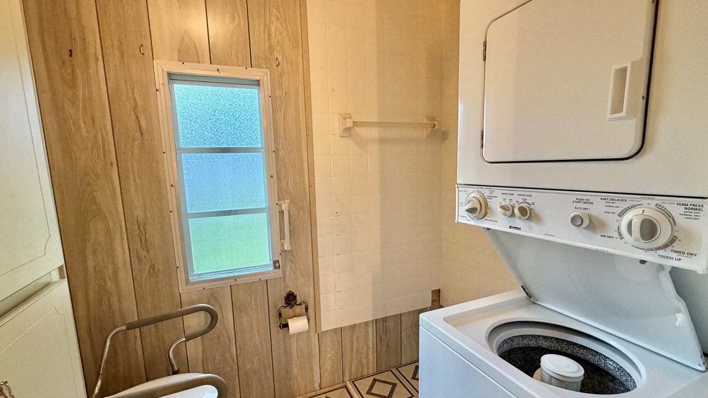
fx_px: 319
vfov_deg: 63.8
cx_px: 353
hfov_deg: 95.9
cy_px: 213
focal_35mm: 17
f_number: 2.2
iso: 320
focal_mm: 2.22
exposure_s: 1/60
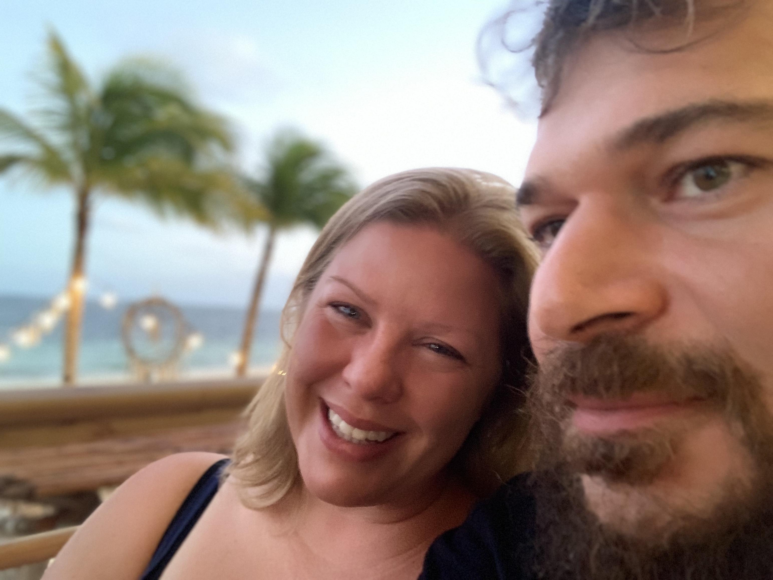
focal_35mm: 32
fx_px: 715
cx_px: 386
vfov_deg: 44.2
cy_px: 290
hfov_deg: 56.8
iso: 500
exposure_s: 1/15
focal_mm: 2.87
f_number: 2.2
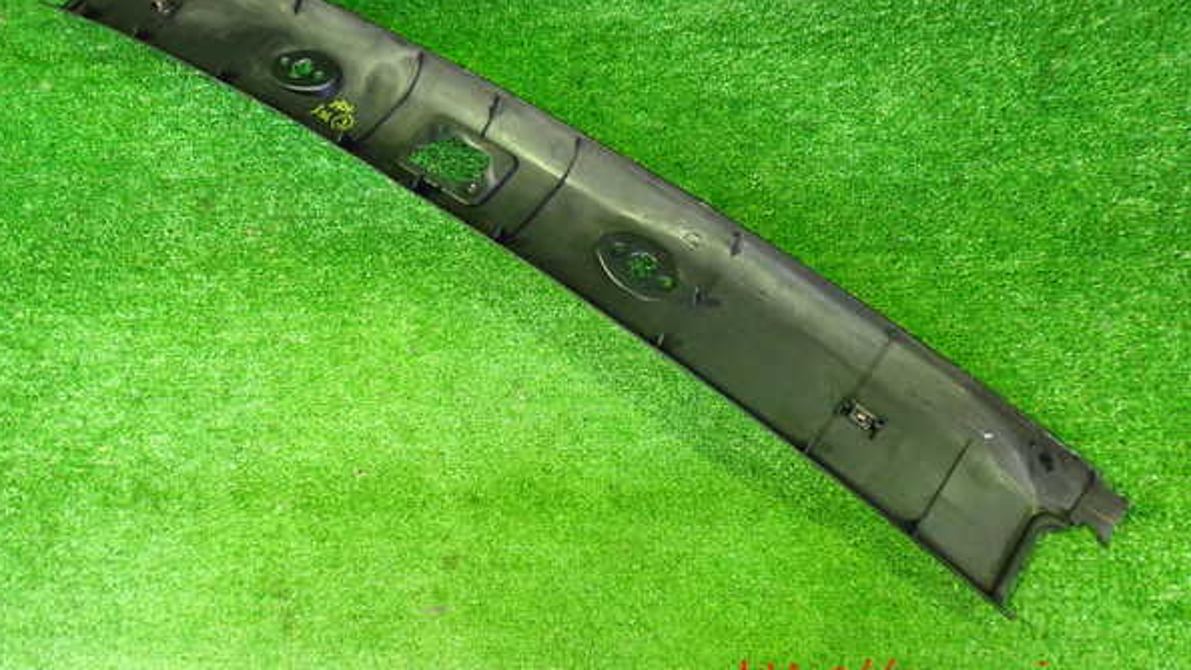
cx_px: 591
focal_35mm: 33
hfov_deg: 59.5
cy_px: 255
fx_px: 1042
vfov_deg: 35.4
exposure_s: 1/30
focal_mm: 5.4
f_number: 2.3
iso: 800
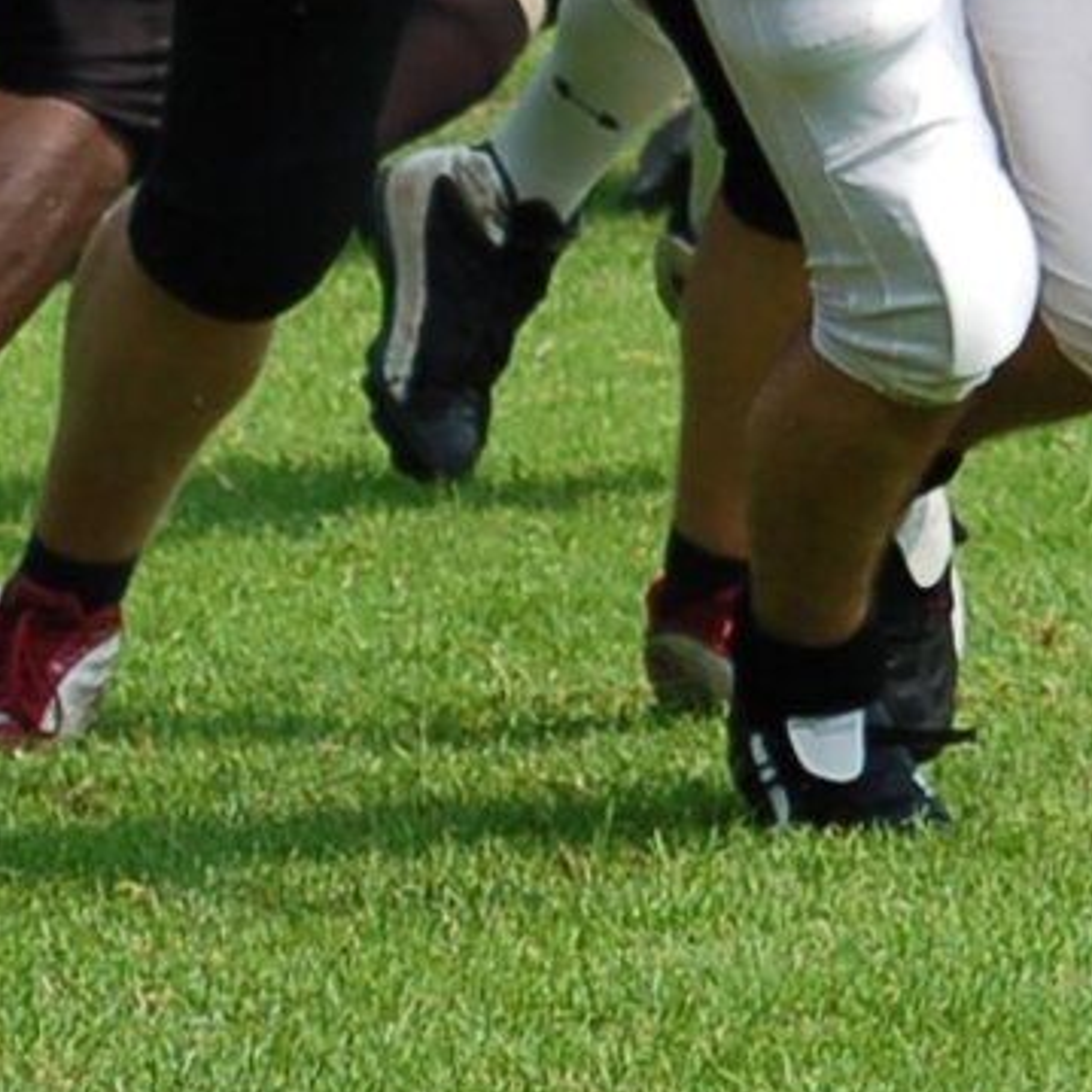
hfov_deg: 2.6
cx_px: -283
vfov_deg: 2.6
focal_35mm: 671
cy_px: 234
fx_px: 23948
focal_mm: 86
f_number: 5
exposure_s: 1/1250
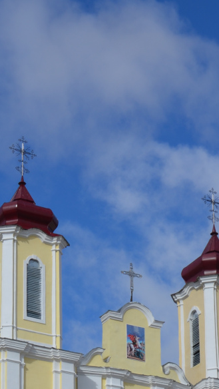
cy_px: 494
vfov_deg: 17.8
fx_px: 1165
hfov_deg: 10.7
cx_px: 47
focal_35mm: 113
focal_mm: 28
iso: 100
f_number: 10
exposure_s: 1/400
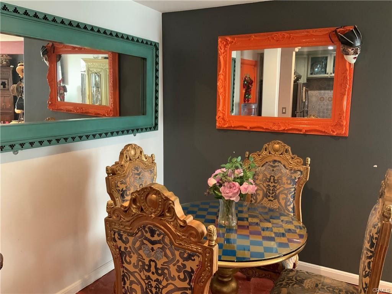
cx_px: 196
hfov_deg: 61.7
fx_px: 328
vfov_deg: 48.2
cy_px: 147
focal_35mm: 29
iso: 200
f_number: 1.8
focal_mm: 3
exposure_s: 1/40
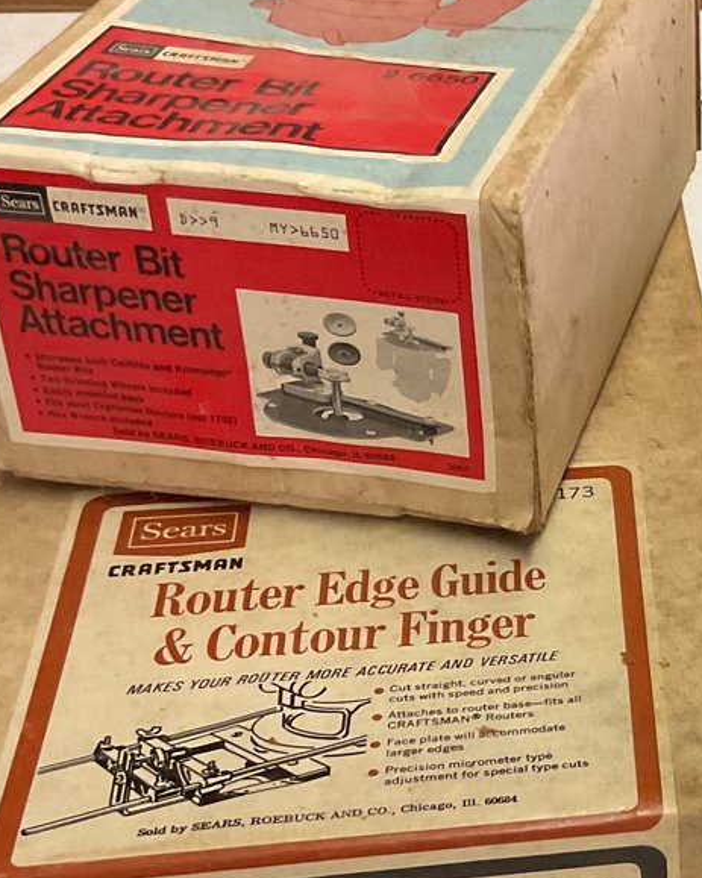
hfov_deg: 19.5
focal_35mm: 74
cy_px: 550
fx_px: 1922
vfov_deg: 25.6
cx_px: 836
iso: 250
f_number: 1.8
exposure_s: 1/40
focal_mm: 3
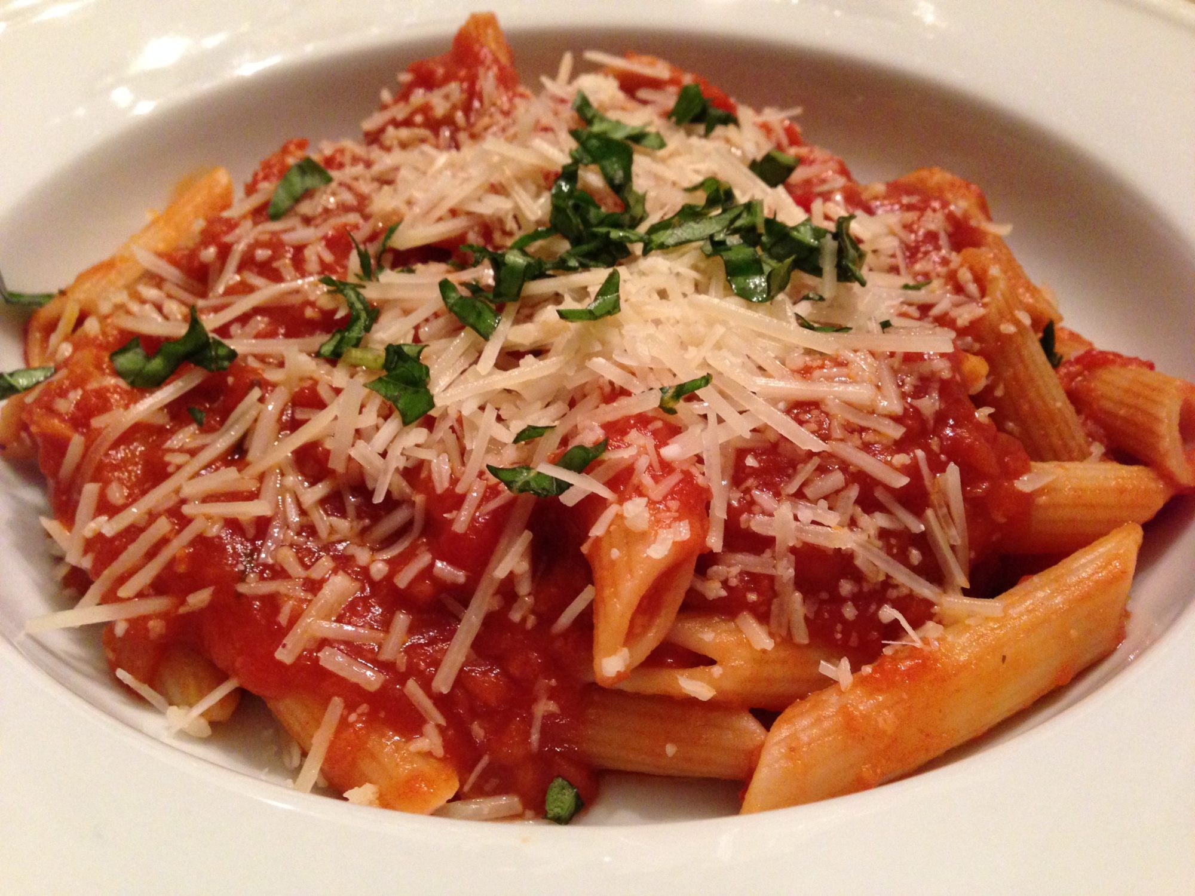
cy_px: 448
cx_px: 598
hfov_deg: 55.4
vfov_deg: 42.9
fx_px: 1139
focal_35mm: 33
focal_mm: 4.12
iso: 320
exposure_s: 1/20
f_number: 2.4
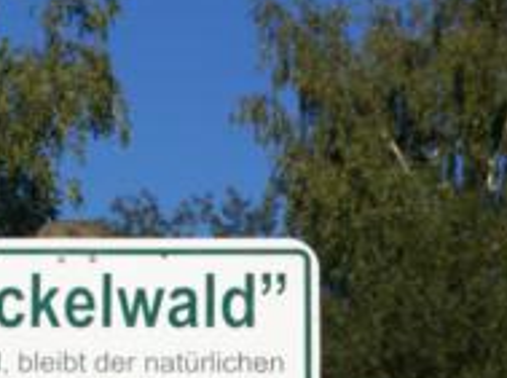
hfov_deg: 9.4
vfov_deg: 7.0
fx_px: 3074
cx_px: 78
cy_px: 387
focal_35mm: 210
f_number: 9.5
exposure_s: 1/350
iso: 200
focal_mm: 55
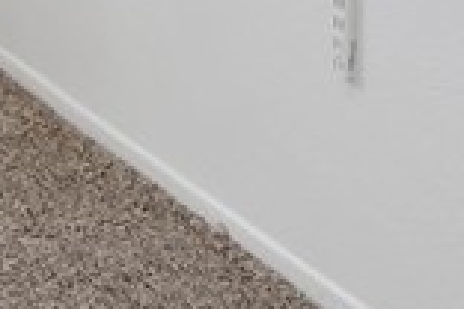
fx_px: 1396
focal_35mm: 108
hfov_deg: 18.2
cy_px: -542
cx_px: -36
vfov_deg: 10.2
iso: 500
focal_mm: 16.5
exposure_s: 1/15
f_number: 5
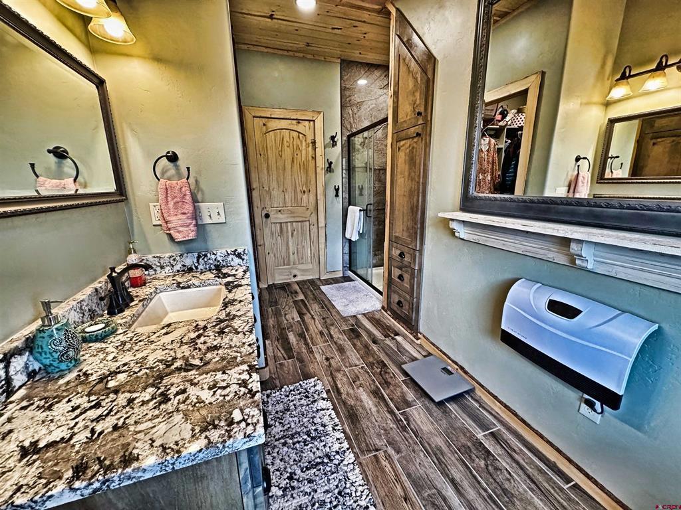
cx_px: 340
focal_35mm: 14
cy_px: 255
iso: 320
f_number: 2.2
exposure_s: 1/120
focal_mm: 2.22
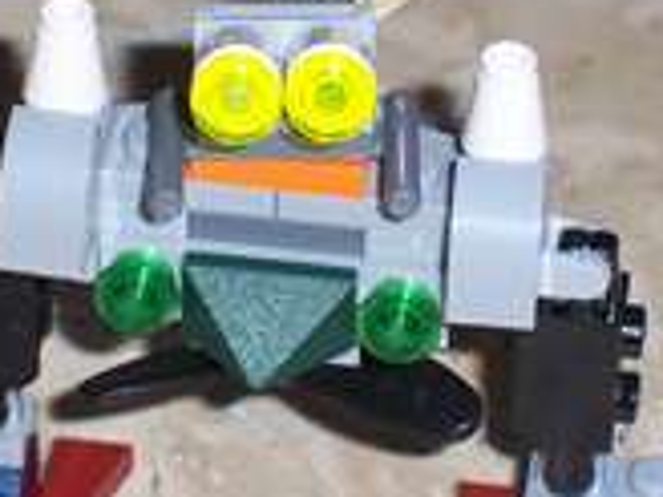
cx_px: 279
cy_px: 97
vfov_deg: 5.6
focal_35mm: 264
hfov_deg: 7.5
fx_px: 5056
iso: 125
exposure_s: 1/125
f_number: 4.8
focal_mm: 18.6
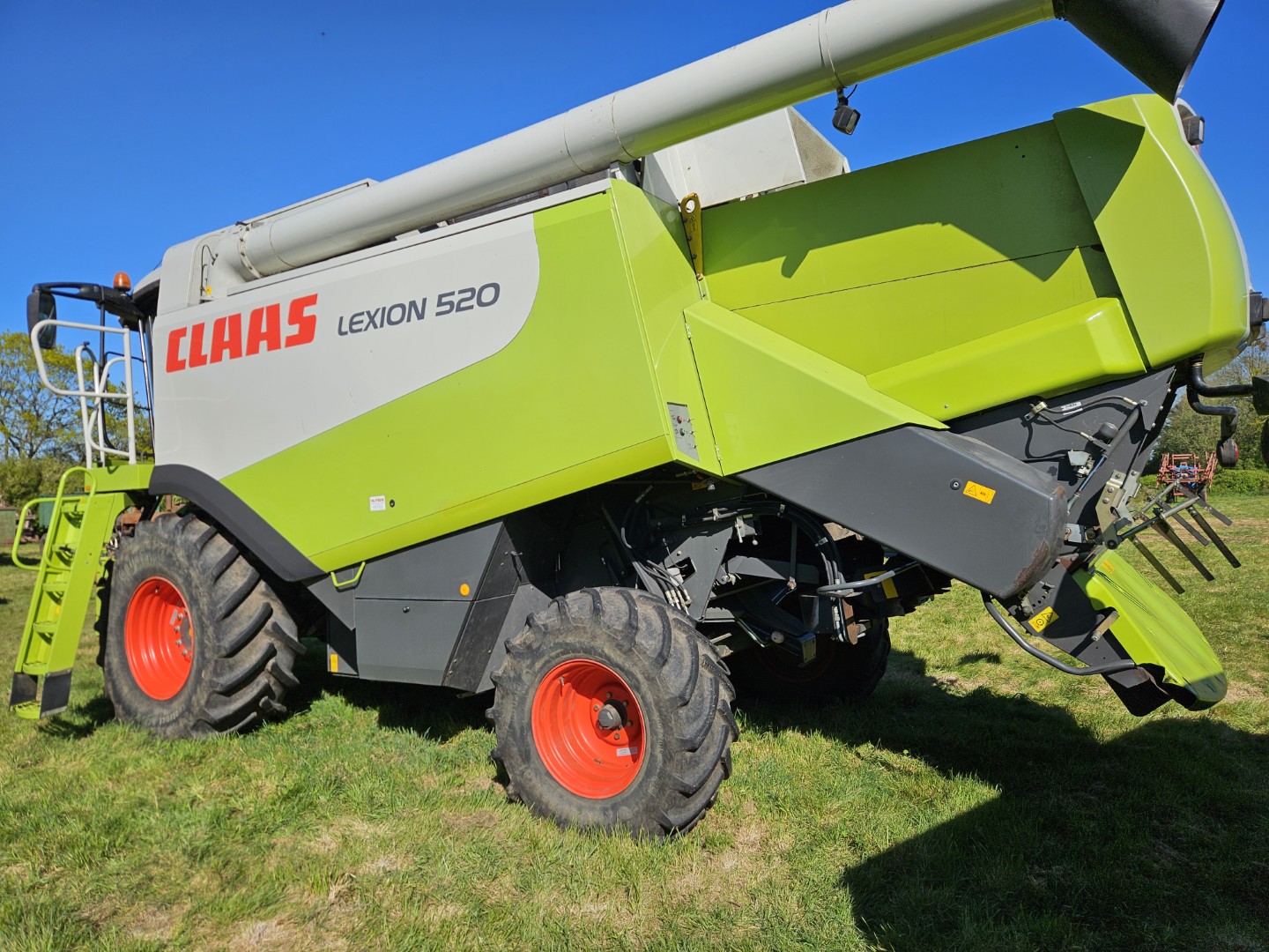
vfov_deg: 58.9
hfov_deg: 73.9
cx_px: 634
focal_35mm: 23
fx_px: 843
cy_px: 476
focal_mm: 5.4
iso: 25
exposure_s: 1/2953
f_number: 1.8
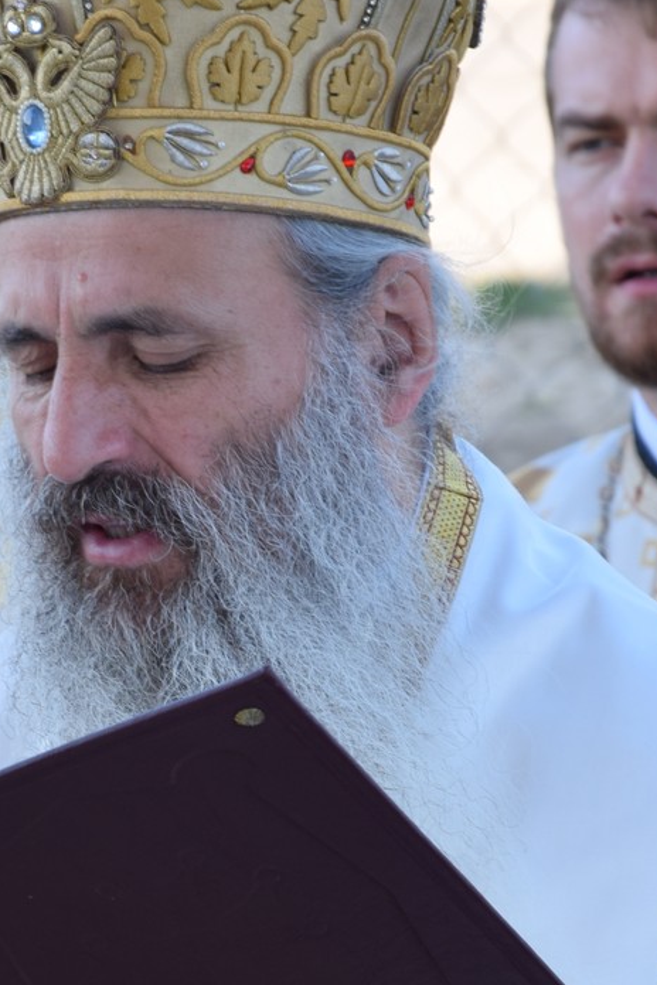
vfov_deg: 4.8
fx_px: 11863
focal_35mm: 433
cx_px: 130
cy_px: 597
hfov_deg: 3.2
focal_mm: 105
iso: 100
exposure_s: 1/80
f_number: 6.3
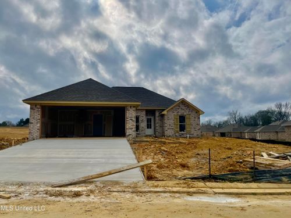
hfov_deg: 67.3
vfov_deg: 53.1
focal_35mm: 26
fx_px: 219
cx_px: 146
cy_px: 109
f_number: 1.6
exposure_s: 1/17241
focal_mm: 4.2
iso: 32
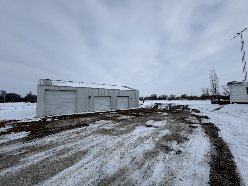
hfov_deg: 102.1
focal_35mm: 14
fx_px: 100
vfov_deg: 85.7
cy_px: 93
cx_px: 124
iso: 40
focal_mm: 2.22
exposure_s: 1/3906
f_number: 2.2
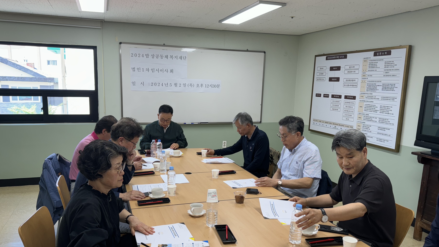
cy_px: 142
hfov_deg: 66.1
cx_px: 214
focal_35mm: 29
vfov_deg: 40.1
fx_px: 338
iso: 80
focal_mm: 6.76
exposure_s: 1/120
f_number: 1.78
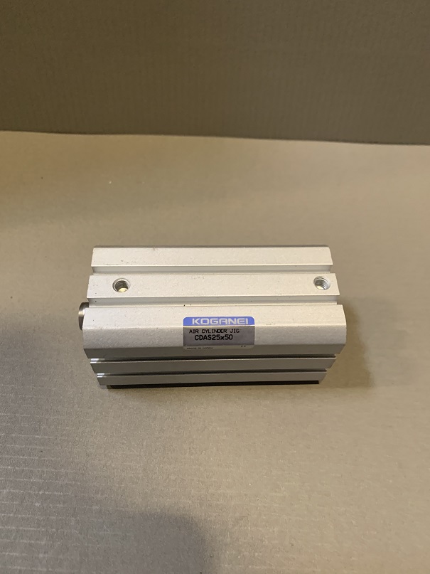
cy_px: 287
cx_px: 215
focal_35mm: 26
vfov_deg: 67.3
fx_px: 431
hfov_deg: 53.1
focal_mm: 4.25
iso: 400
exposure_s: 1/40
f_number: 1.8
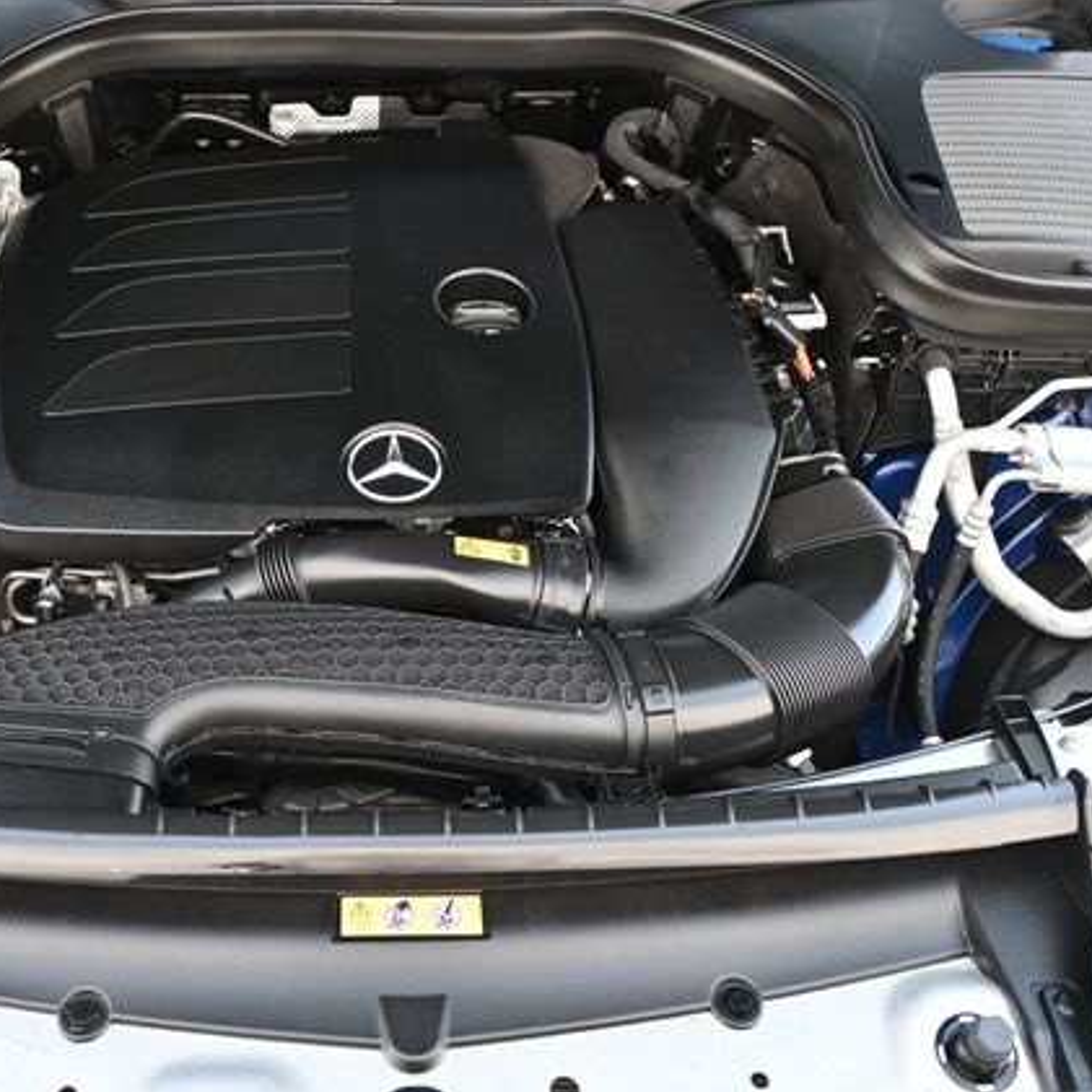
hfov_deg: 40.9
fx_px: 1451
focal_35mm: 41
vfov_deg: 41.3
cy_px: 550
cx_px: 399
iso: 400
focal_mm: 21
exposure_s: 1/125
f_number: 4
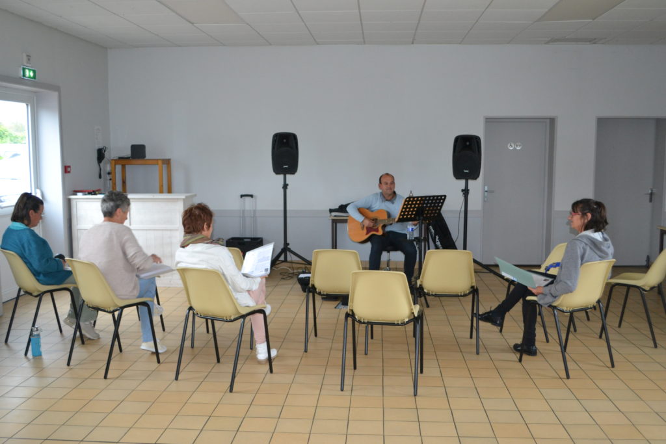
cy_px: 222
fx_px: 666
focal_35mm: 36
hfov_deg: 53.1
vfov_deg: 36.9
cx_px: 333
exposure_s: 1/60
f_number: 4
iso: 1100
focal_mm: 24
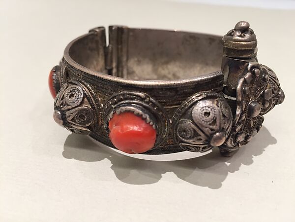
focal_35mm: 29
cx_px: 148
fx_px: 247
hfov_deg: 61.7
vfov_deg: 48.2
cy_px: 111
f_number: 2.2
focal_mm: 4.15
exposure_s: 1/30
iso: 40
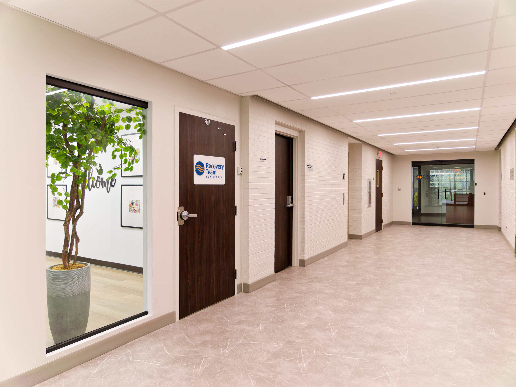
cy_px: 194
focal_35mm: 24
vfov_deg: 56.8
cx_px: 258
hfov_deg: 71.6
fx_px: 358
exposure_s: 1/25
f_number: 2.8
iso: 100
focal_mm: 12
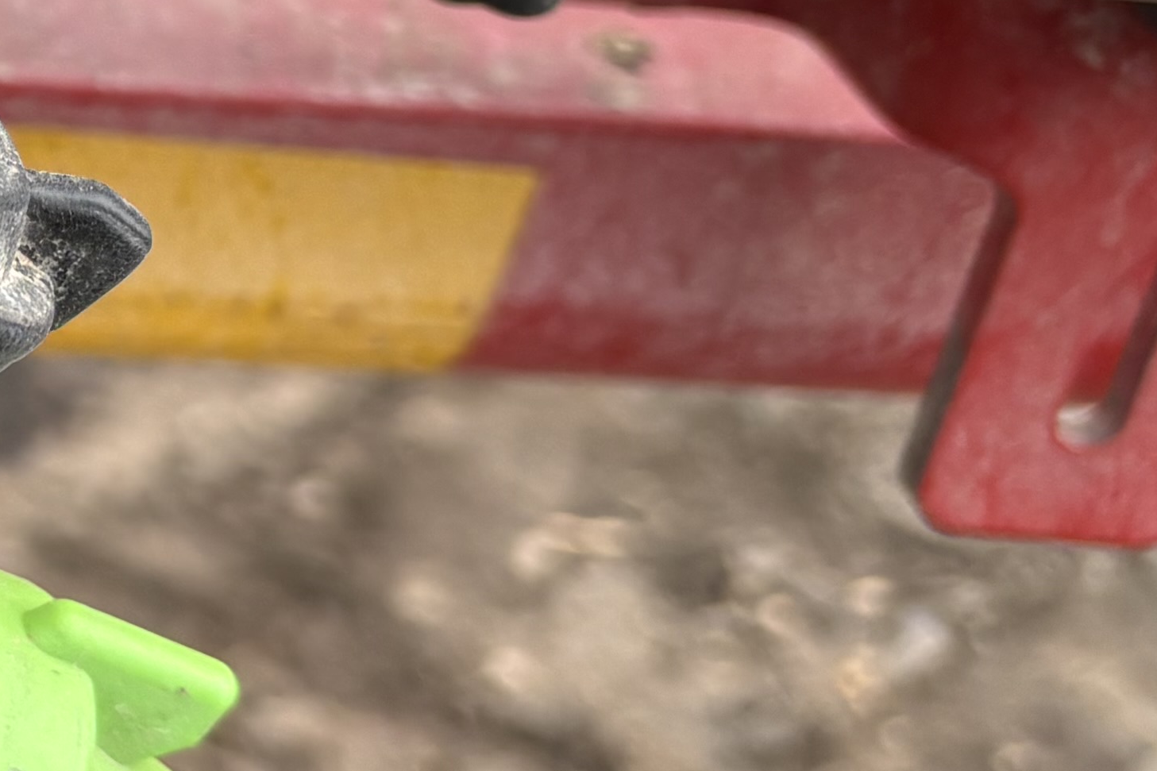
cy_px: -133
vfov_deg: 12.6
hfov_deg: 16.5
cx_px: -837
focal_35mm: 106
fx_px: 3406
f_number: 1.6
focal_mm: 5.96
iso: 50
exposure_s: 1/121
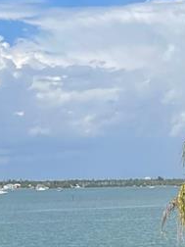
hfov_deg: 10.7
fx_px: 884
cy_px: 239
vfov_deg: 15.6
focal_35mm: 124
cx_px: 403
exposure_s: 1/5291
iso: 32
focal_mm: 4.2
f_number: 1.6
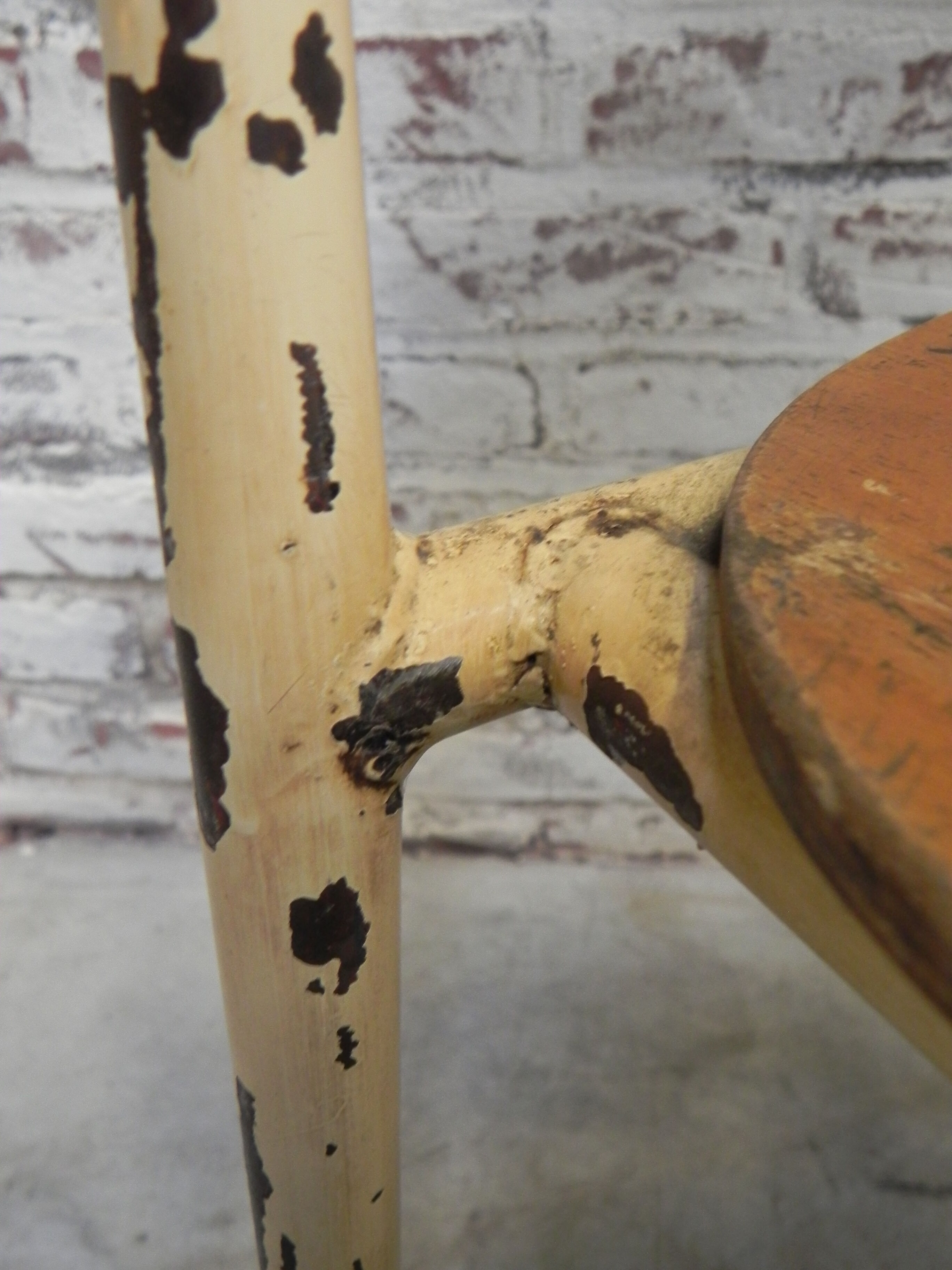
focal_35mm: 33
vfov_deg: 55.4
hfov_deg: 42.9
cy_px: 635
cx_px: 476
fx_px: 1210
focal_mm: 5.9
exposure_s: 1/17.1
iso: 400
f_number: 2.8
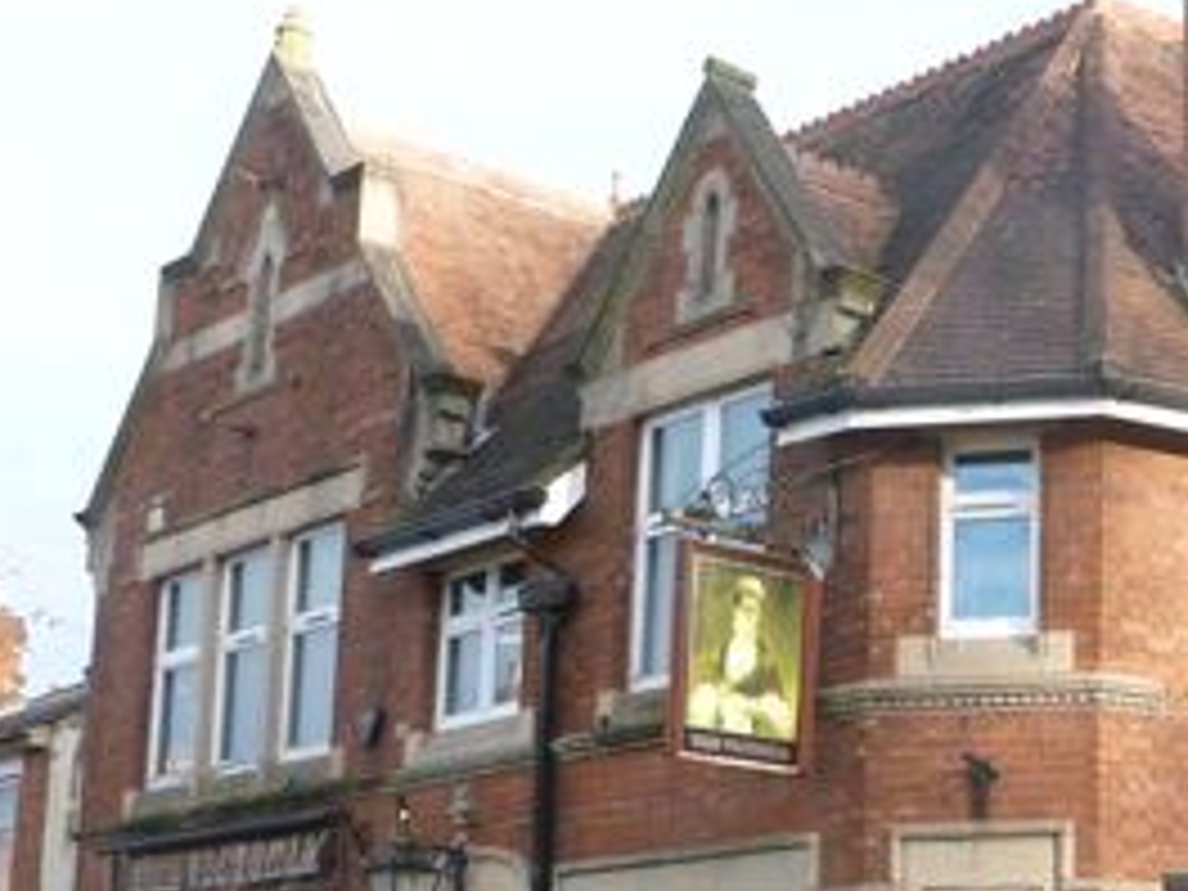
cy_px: 724
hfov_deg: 27.0
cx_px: 1188
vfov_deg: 21.3
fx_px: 2334
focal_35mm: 68
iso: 320
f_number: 3.3
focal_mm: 5
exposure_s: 1/500
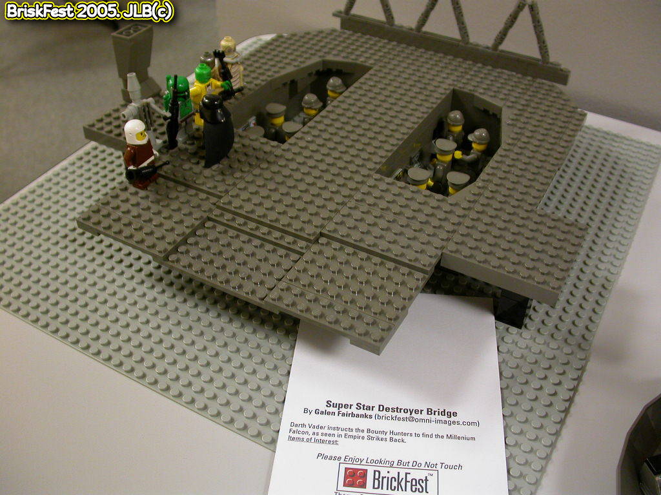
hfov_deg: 49.0
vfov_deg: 37.7
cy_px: 248
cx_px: 330
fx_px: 726
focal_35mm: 38
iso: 100
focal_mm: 7.85
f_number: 2.6
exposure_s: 1/13.9
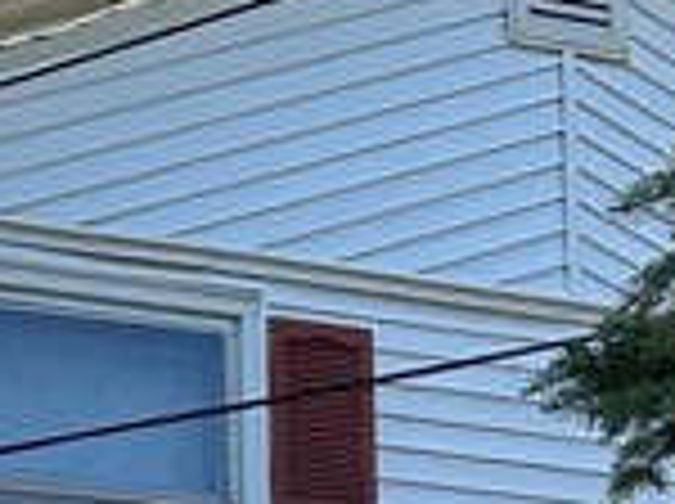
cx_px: -554
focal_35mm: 178
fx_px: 3465
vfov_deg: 7.7
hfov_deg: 10.4
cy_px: 1202
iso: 50
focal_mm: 5.7
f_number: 1.5
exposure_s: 1/1135
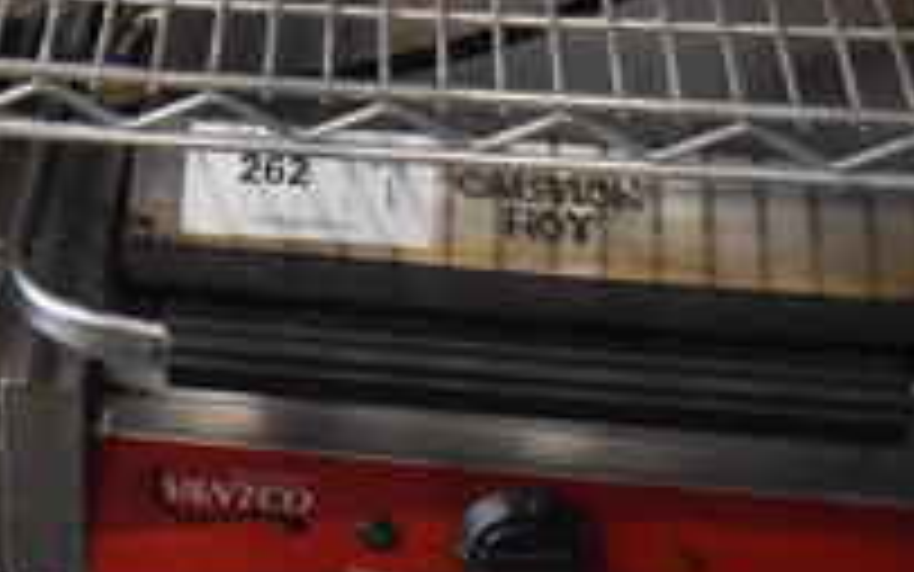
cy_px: -288
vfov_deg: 13.4
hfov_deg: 21.6
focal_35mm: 92
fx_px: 2292
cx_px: -36
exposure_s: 1/125
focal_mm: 20
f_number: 3.8
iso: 5600
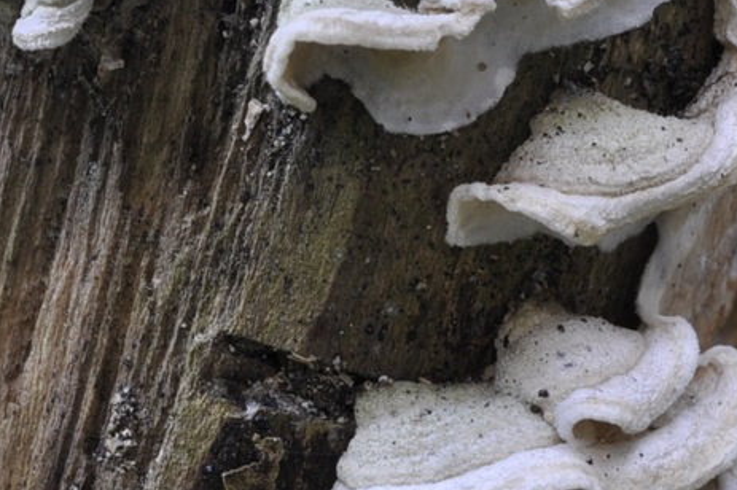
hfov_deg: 6.6
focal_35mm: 311
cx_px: 548
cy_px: 294
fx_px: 6362
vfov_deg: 4.4
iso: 200
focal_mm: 60
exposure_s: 1/3
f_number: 18
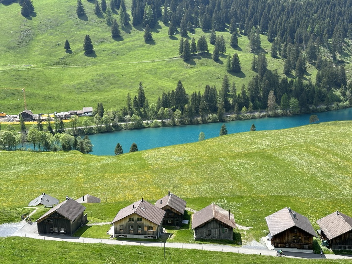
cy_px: 132
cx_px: 176
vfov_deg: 30.3
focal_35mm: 48
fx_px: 488
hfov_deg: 39.7
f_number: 1.78
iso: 64
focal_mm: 6.86
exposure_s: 1/1953
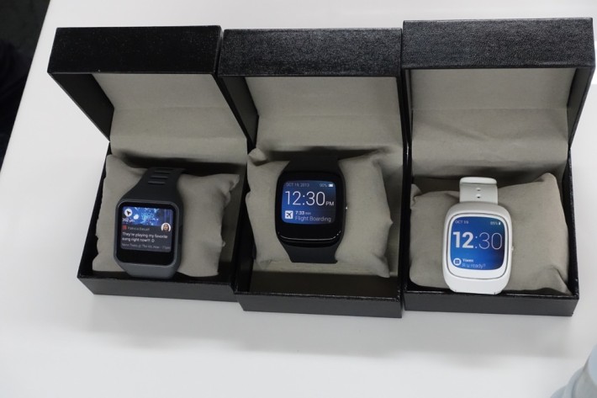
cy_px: 199
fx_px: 879
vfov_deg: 25.5
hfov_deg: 37.5
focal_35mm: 53
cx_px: 298
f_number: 7.1
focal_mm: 19.29
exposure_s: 1/60
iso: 2000
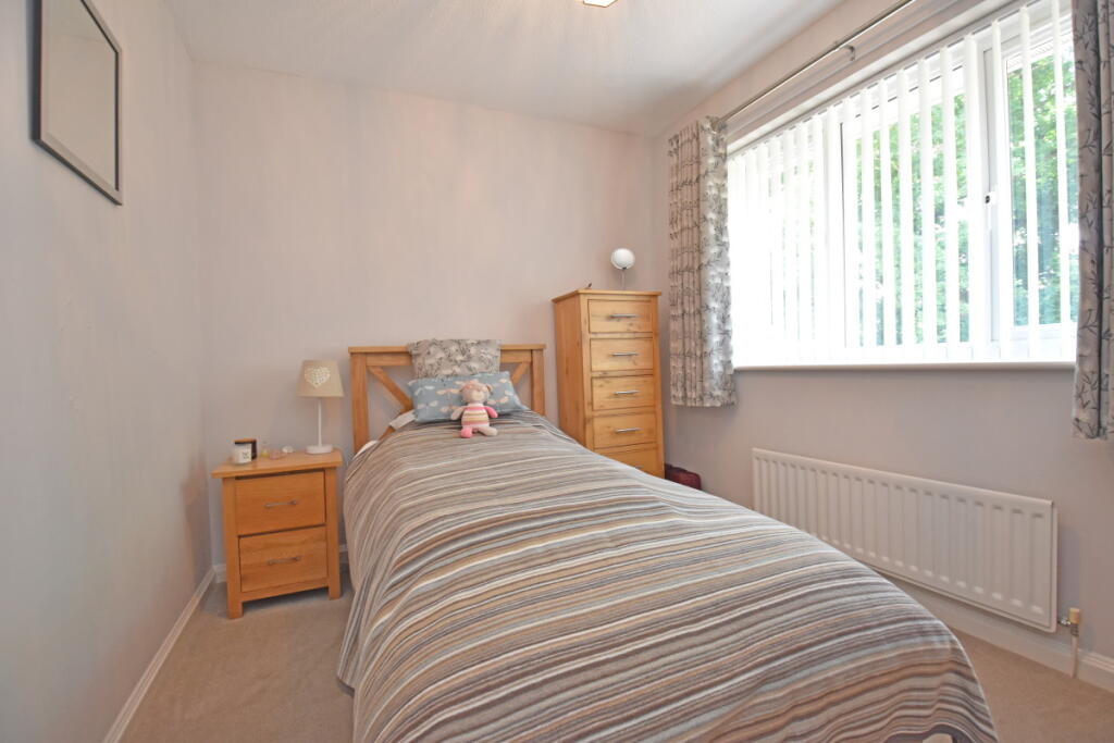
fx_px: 464
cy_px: 372
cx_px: 557
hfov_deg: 100.4
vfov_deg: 77.3
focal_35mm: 15
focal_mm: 10
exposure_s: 1/125
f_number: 4
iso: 1100
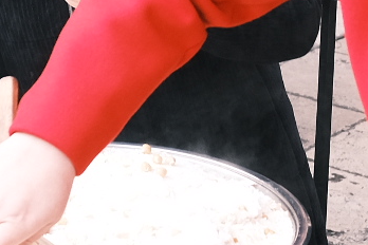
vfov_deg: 9.3
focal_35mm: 143
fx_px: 1462
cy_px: -125
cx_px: -382
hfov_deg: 12.5
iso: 500
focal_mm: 18.8
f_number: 3.2
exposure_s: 1/200
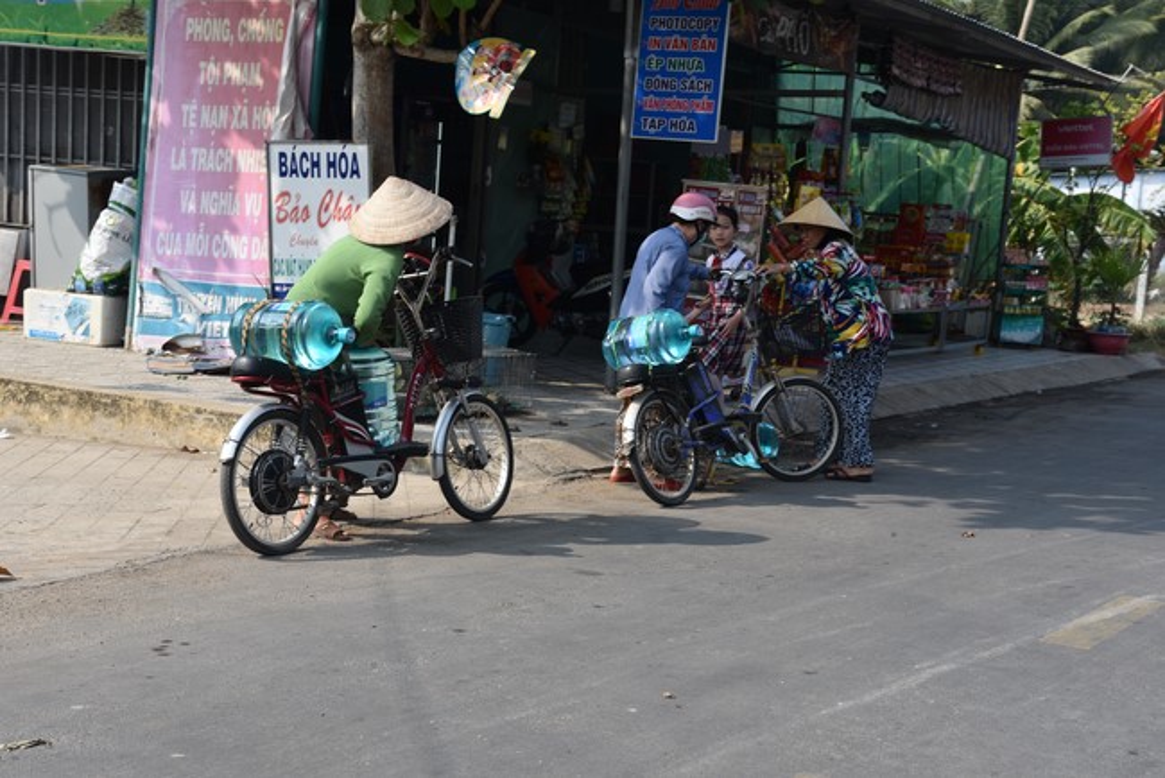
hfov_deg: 34.5
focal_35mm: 58
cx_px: 582
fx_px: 1878
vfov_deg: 23.4
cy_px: 389
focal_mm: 58
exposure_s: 1/250
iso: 200
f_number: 8
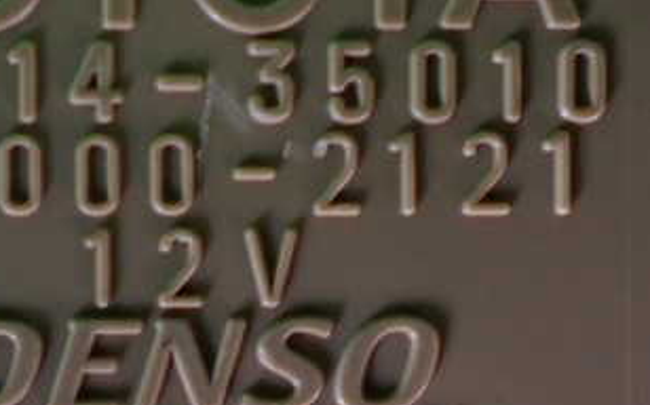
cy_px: 101
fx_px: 1098
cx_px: 167
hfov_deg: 32.4
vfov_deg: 20.8
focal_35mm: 62
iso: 800
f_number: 2.3
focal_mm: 5.4
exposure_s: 1/40
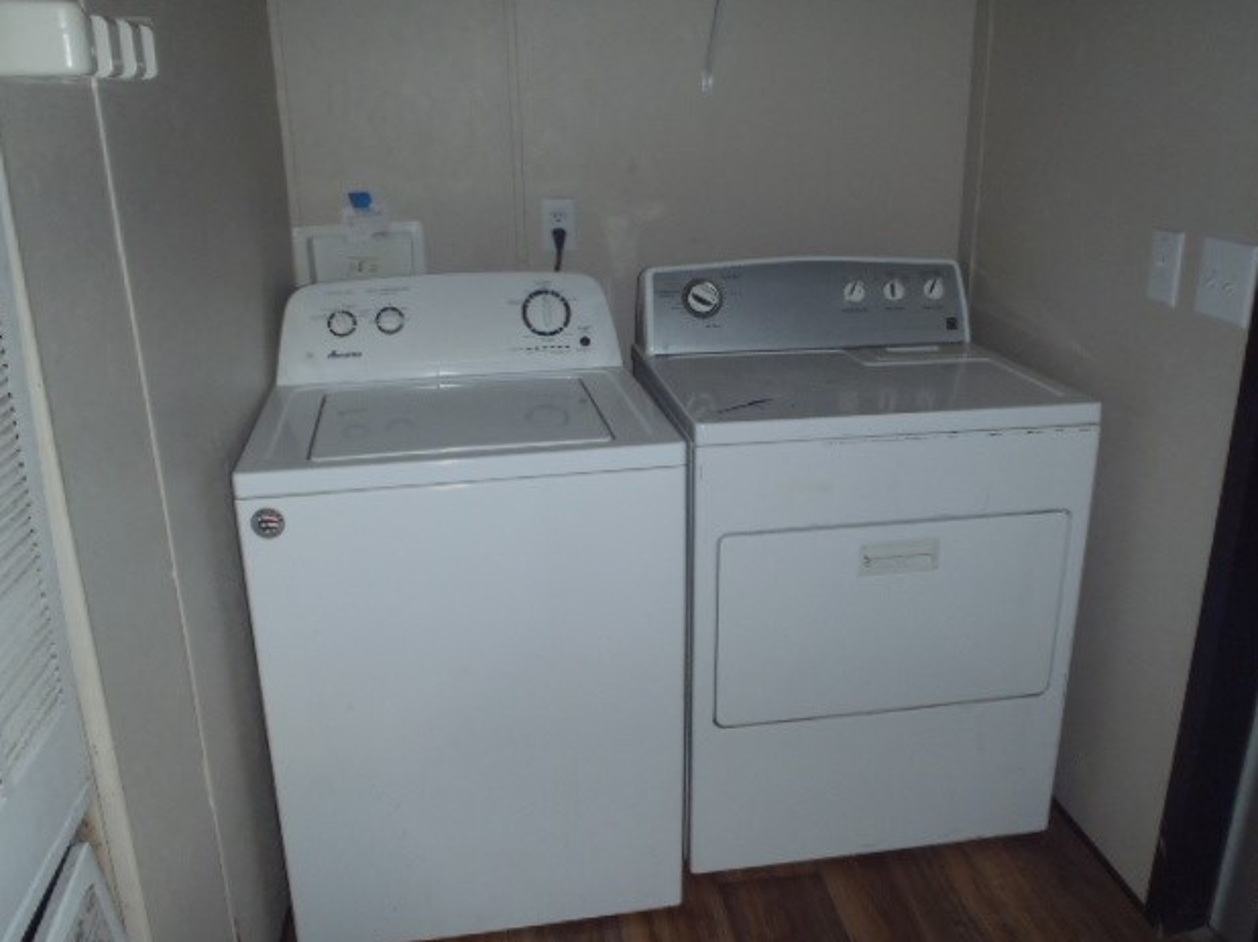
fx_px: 1053
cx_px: 647
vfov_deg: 48.2
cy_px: 458
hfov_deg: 61.7
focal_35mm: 29
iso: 250
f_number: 3.9
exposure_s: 1/30
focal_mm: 5
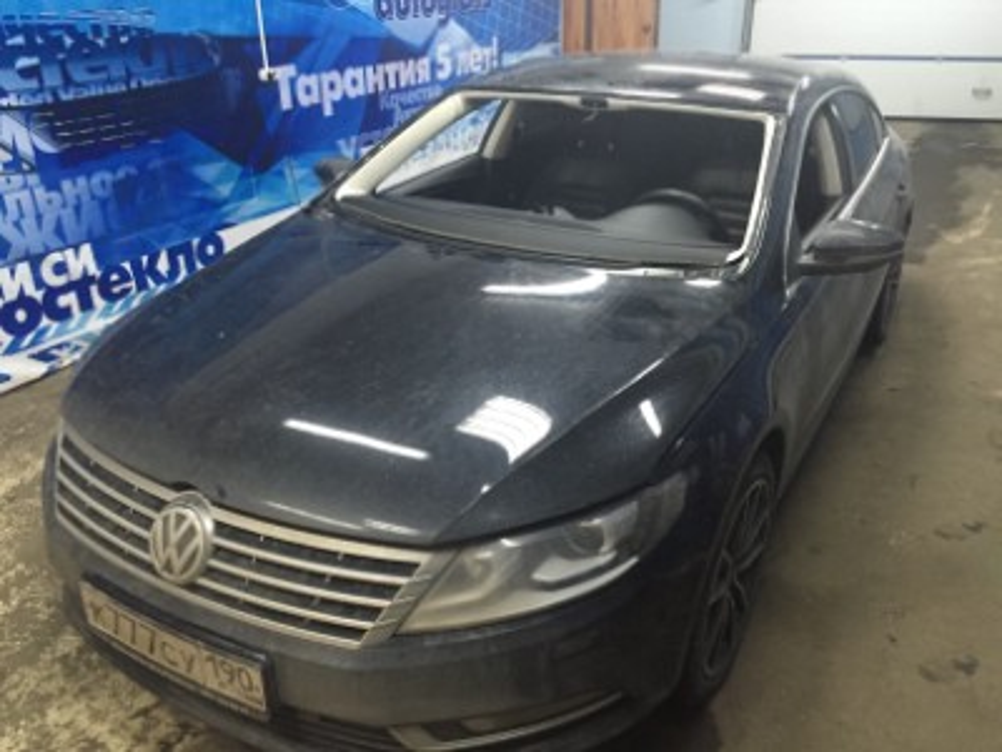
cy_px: 376
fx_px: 839
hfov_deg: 61.7
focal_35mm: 29
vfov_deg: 48.2
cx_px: 501
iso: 250
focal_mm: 4.15
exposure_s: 1/25
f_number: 2.2
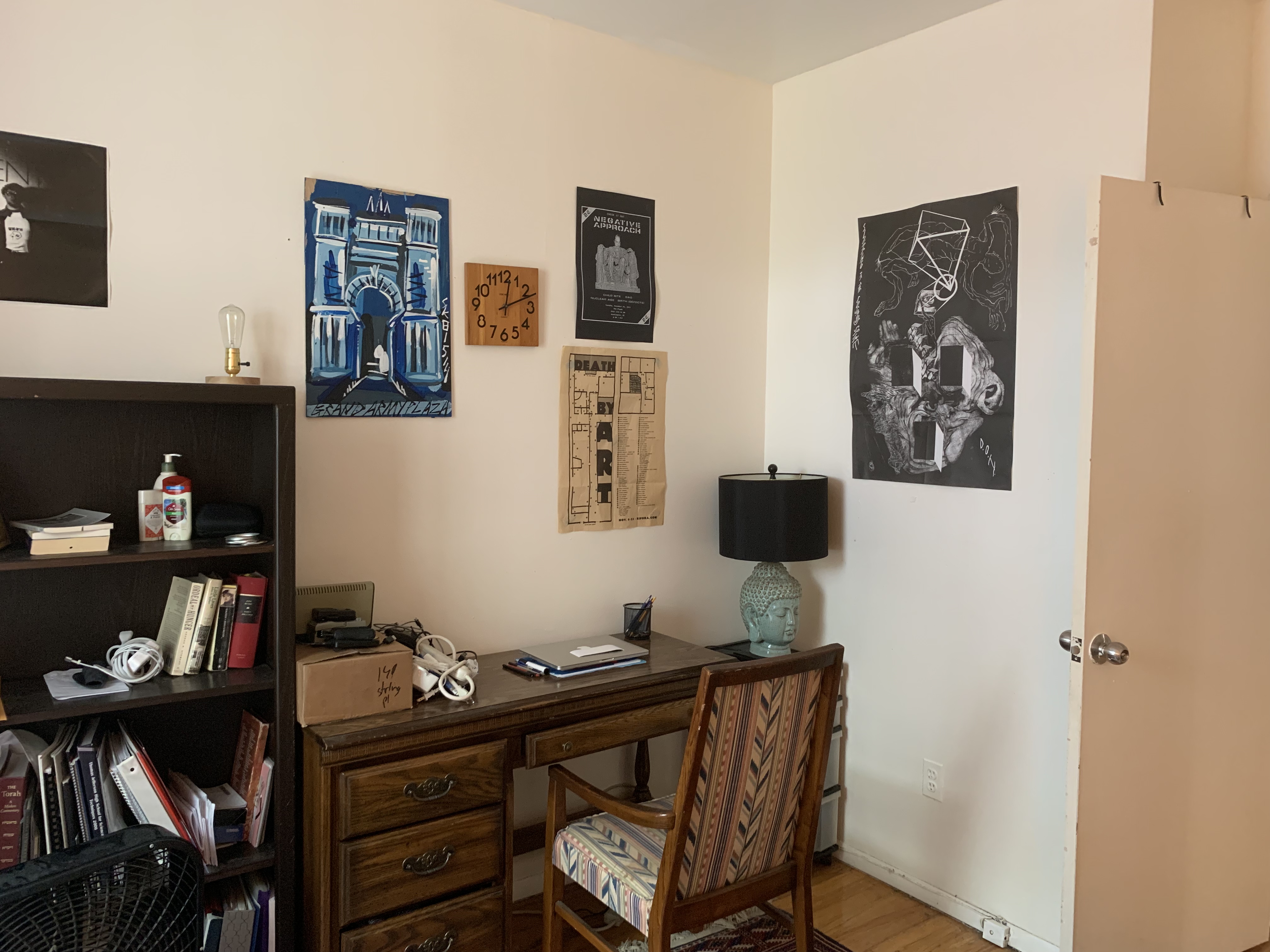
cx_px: 635
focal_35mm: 26
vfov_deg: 53.1
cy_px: 476
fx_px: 954
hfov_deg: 67.3
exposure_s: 1/40
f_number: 1.8
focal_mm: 4.25
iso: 250
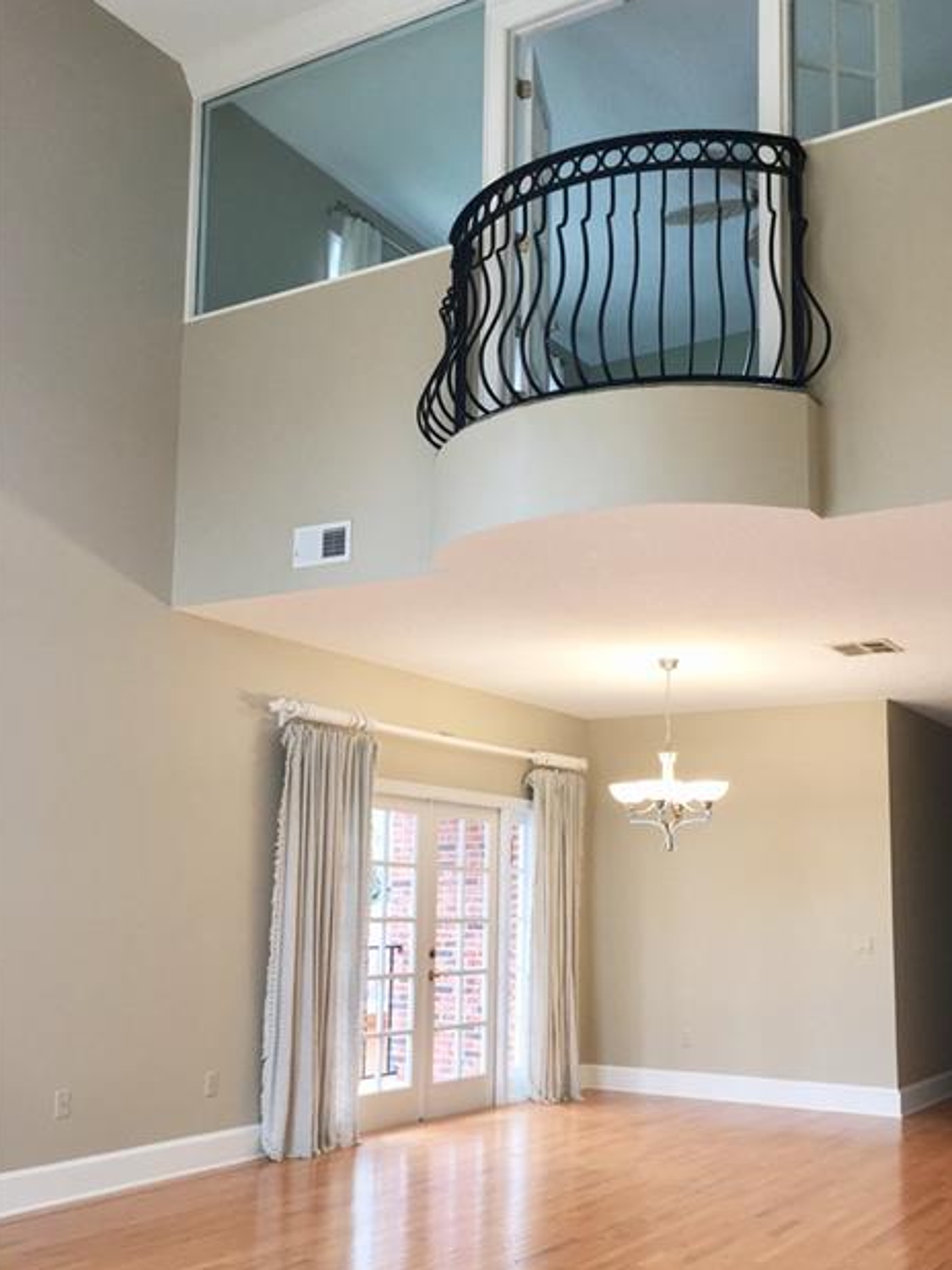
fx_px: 1321
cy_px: 720
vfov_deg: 51.2
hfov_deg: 39.4
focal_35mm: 36
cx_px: 581
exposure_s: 1/30
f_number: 2.2
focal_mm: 4.15
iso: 32
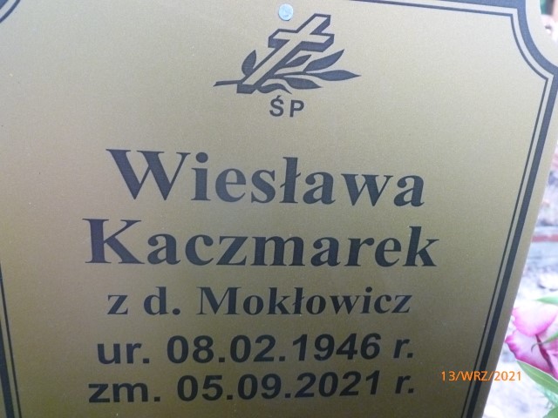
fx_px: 451
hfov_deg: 63.4
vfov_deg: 49.7
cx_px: 279
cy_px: 209
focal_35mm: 28
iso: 400
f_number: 3.3
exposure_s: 1/60
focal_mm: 5
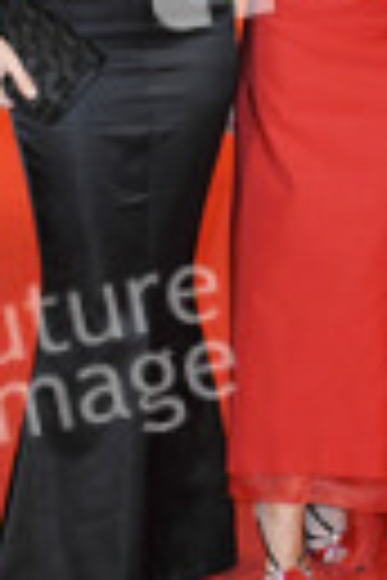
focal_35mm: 139
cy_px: 148
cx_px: 495
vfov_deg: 14.7
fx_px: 2241
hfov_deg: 9.7
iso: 3200
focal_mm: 45
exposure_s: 1/200
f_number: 5.6
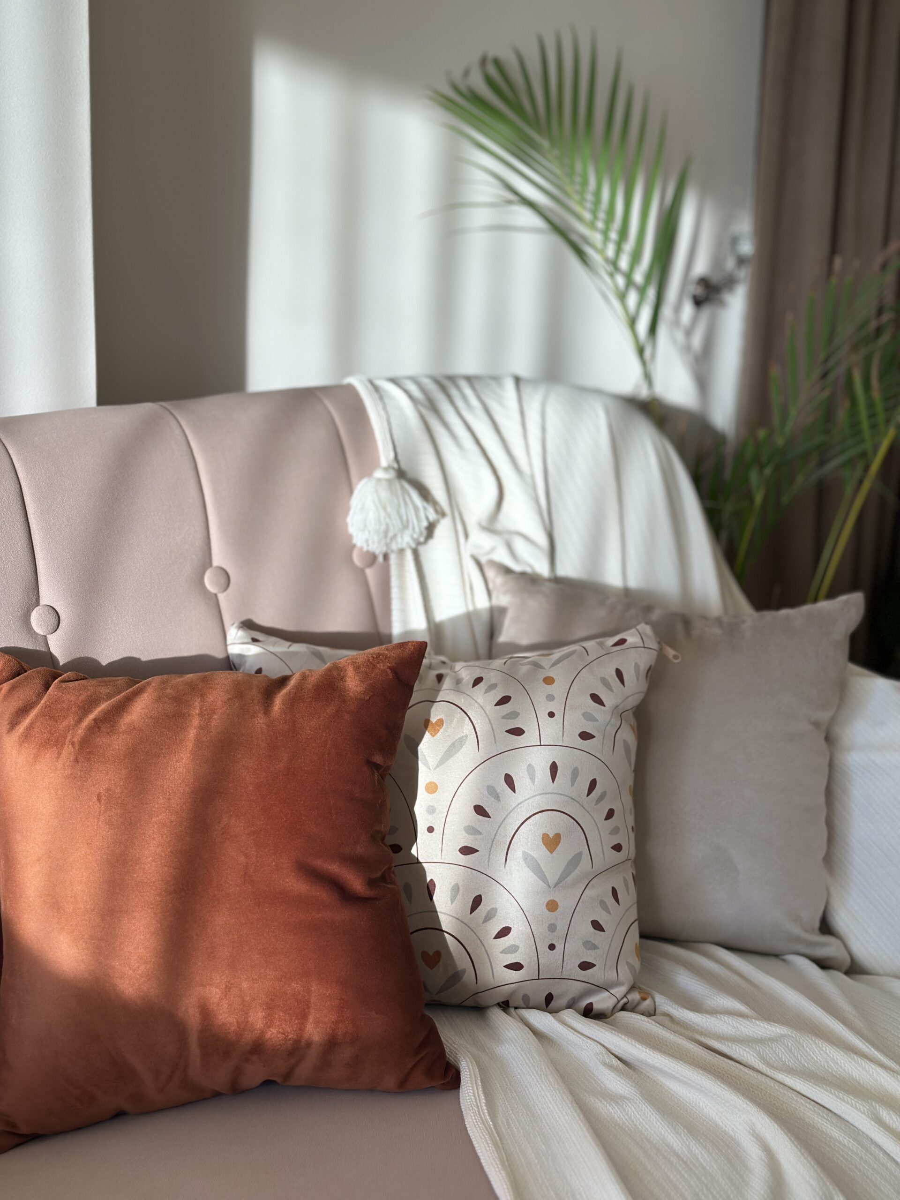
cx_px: 450
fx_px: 1664
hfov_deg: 30.3
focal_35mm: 48
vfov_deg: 39.7
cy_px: 600
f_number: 1.78
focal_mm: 6.86
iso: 80
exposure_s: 1/100
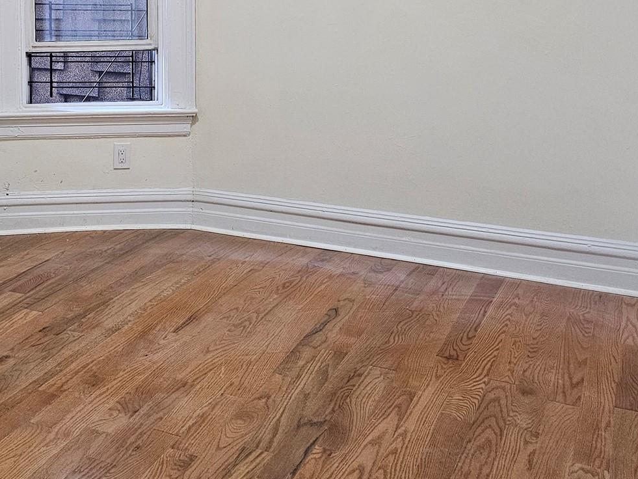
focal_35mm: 48
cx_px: 145
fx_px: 885
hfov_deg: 38.4
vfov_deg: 29.3
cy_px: 73
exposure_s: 1/120
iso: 640
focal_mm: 6.3
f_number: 1.7
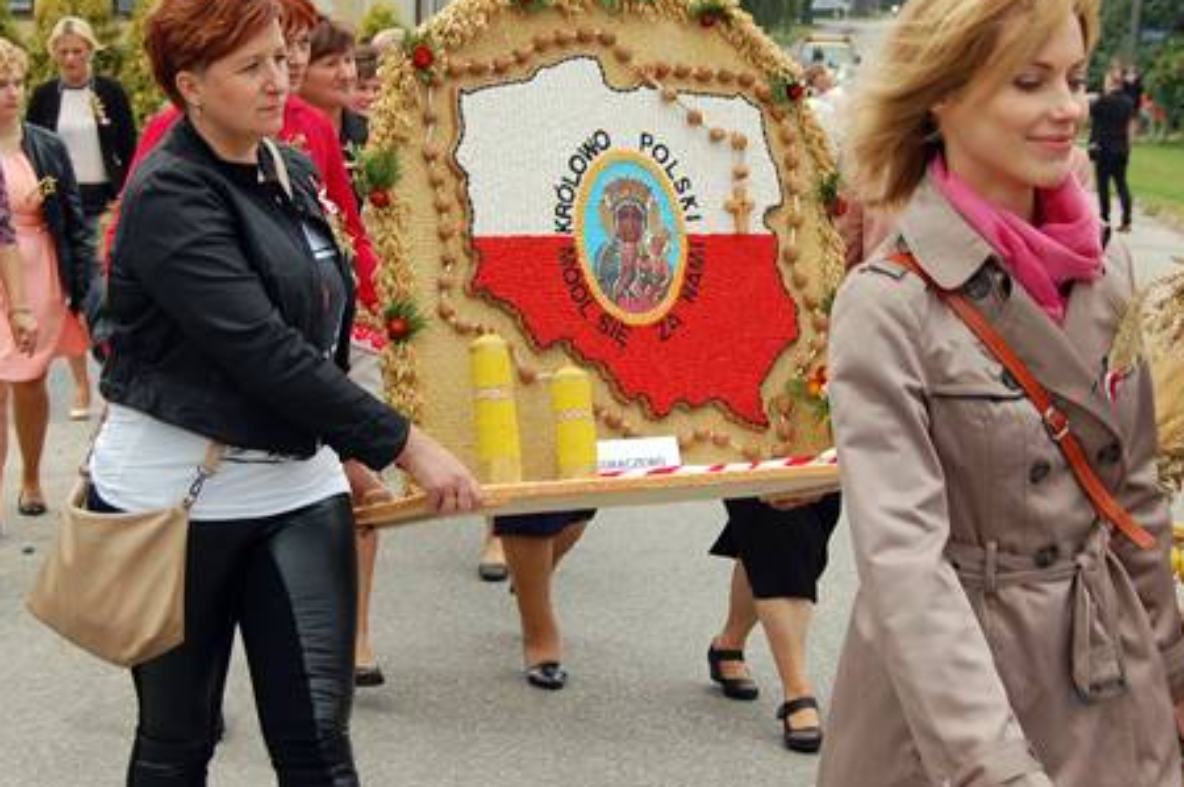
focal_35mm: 76
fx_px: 2497
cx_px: 616
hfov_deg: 26.7
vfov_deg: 17.9
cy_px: 317
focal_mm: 38
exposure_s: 1/200
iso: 200
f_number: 7.1
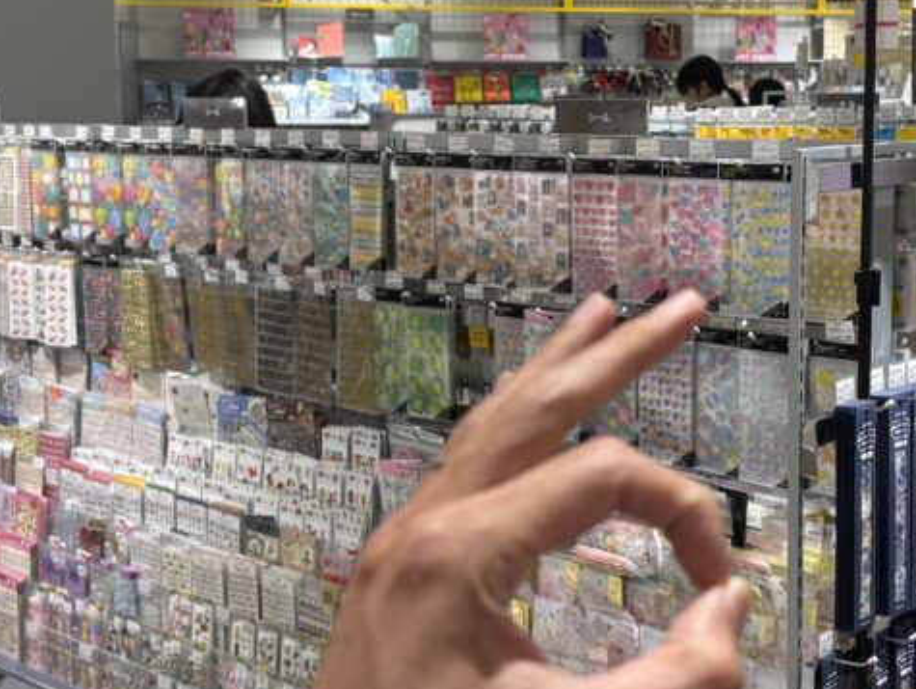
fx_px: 1483
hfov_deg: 34.0
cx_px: 607
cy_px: 270
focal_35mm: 56
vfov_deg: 26.1
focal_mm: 5.96
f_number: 1.6
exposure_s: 1/187
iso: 80
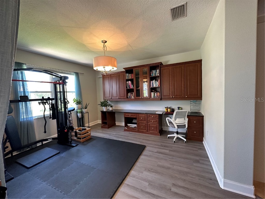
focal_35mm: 14
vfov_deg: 85.7
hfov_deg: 102.1
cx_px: 132
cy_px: 100
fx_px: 107
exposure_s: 1/60
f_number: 2.2
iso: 250
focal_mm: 2.22
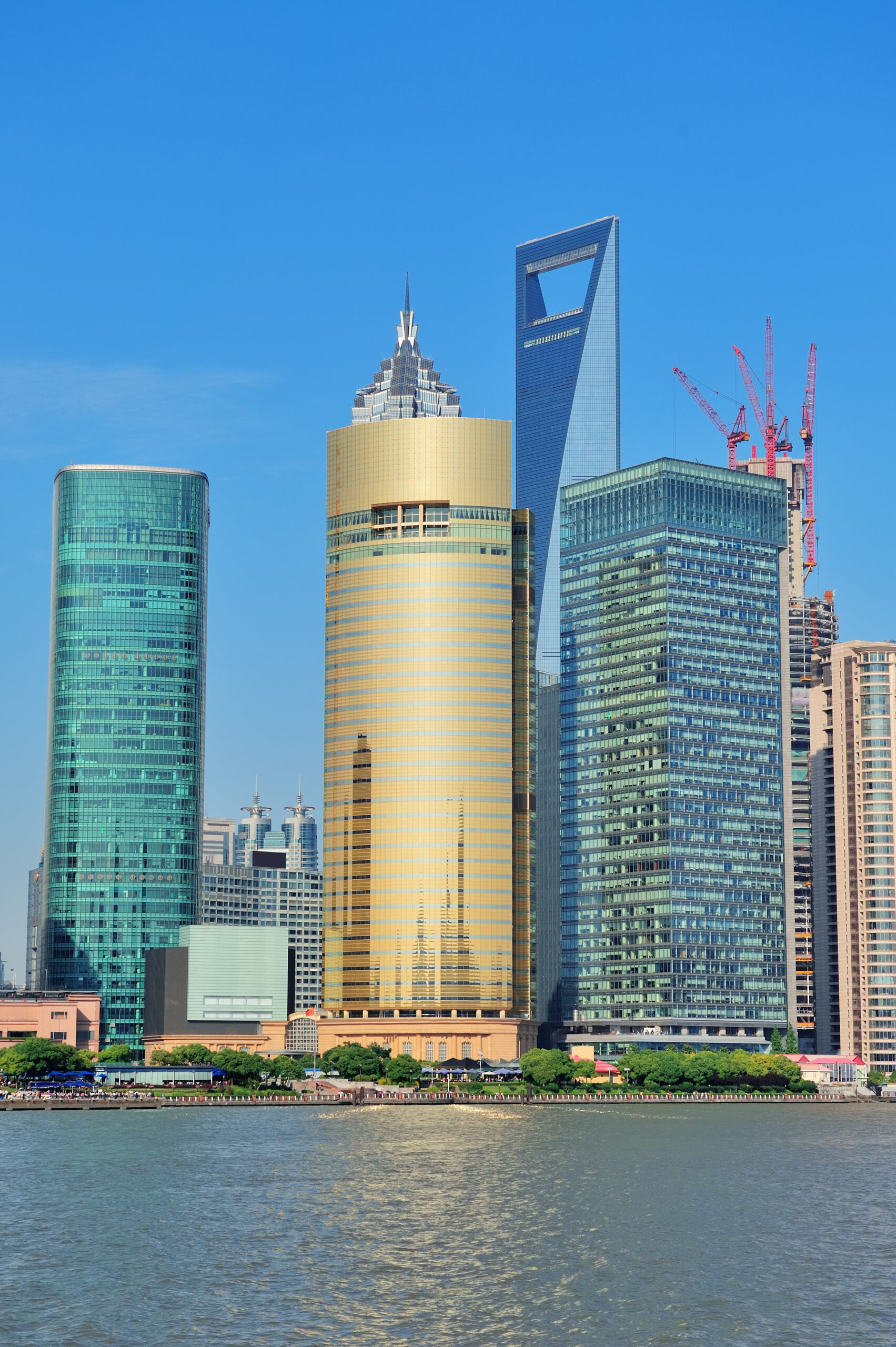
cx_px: 448
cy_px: 674
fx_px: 2617
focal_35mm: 70
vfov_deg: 28.9
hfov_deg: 19.4
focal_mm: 70
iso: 200
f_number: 8
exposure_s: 1/750
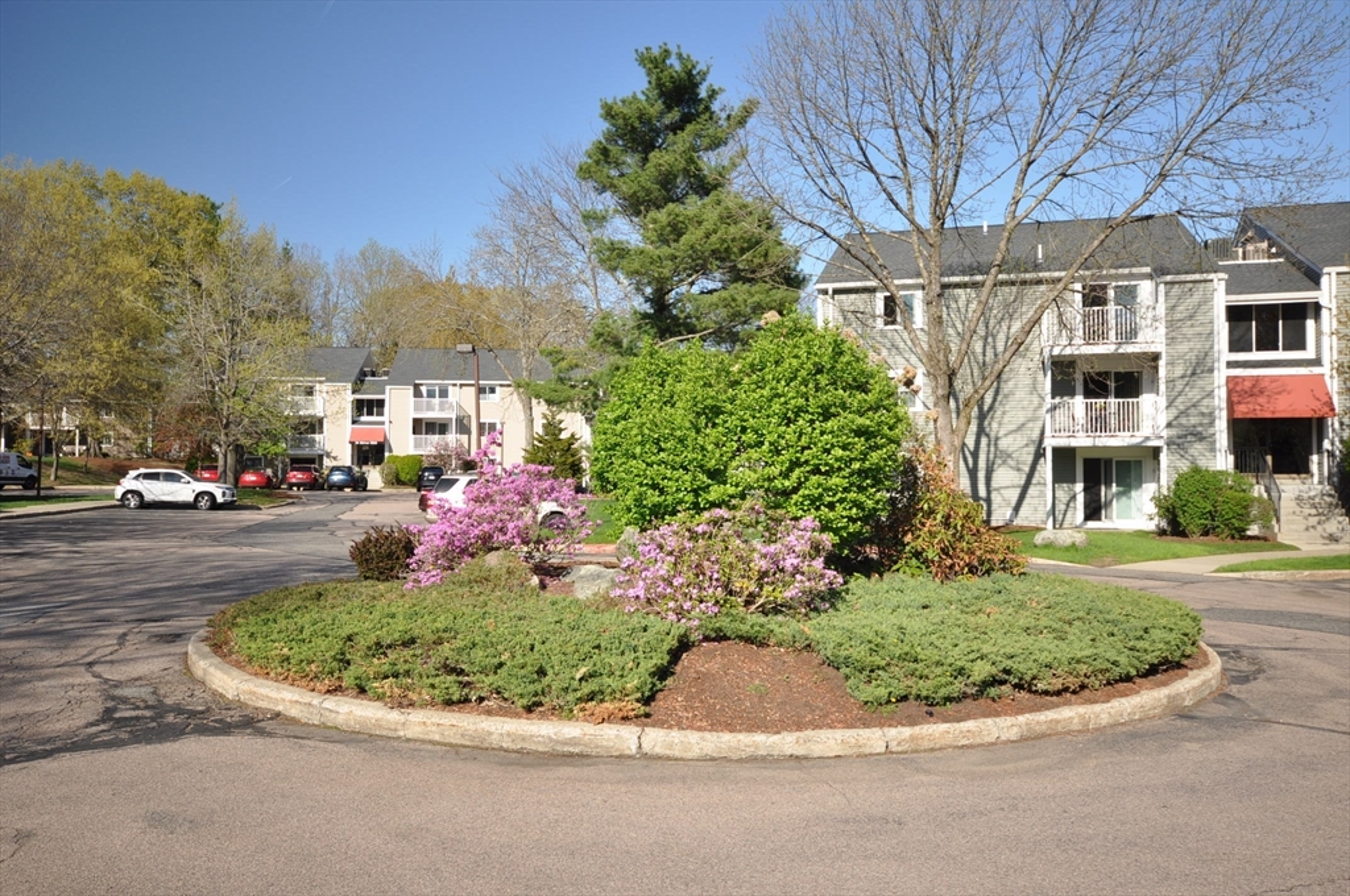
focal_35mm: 30
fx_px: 1124
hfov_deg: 62.0
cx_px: 675
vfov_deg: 43.5
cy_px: 448
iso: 200
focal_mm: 20
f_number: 7.1
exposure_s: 1/200
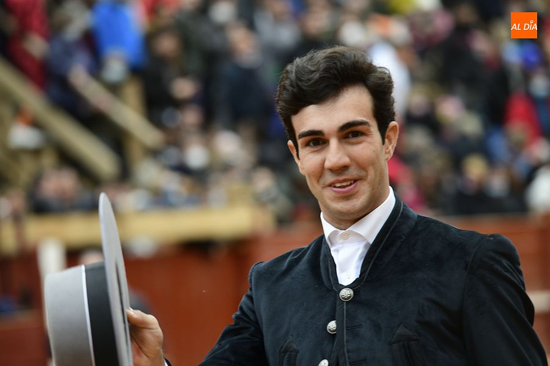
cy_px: 183
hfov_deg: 10.3
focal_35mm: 200
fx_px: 3055
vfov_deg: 6.9
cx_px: 275
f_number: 4.5
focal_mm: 200
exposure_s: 1/320
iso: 1000
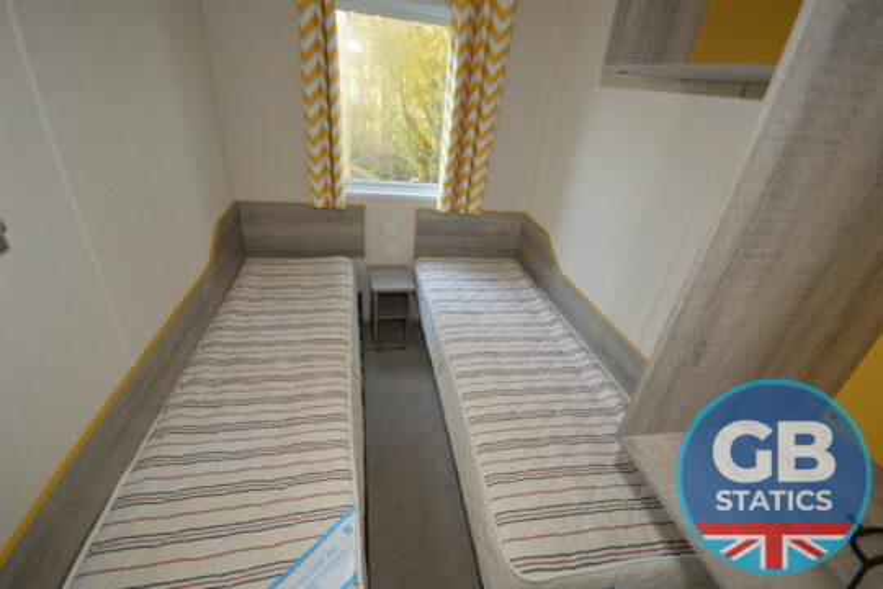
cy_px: 294
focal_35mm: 15
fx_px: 368
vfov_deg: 77.3
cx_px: 442
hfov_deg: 100.4
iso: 1250
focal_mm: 10
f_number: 4
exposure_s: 1/60
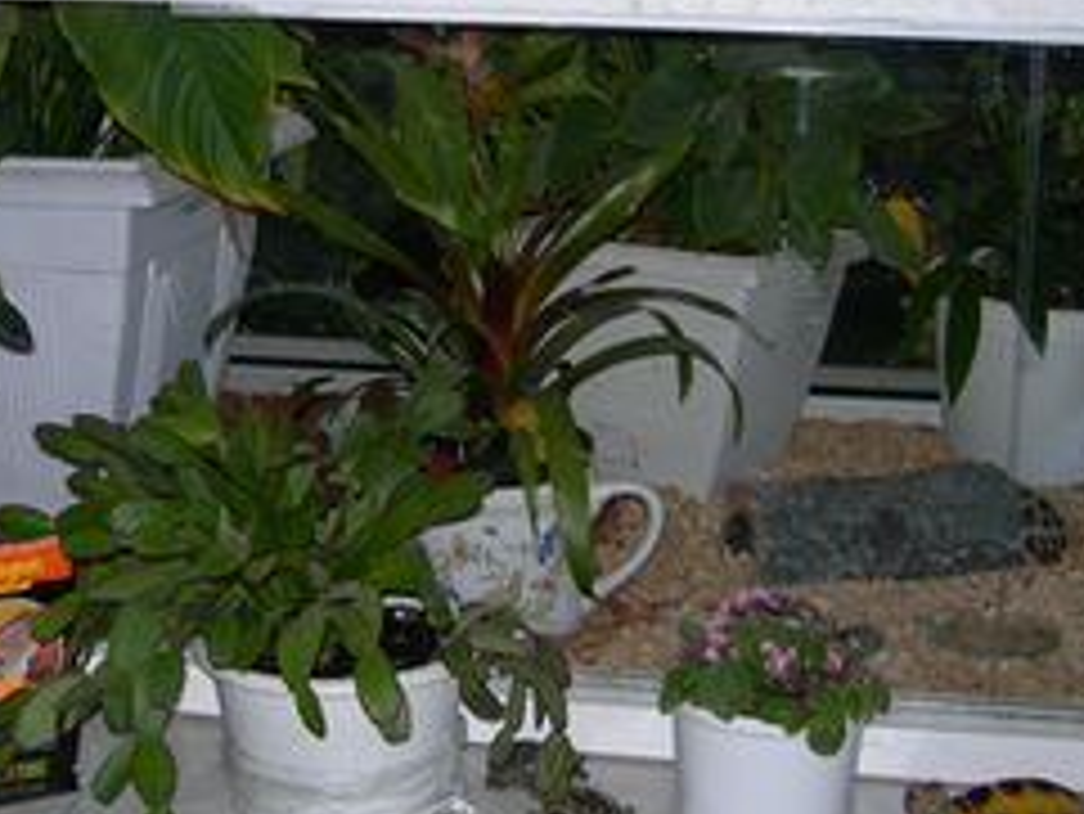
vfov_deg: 21.5
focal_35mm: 68
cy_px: 225
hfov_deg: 28.4
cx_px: 360
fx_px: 2130
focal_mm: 7.8
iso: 50
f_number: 2.8
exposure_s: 1/60.1
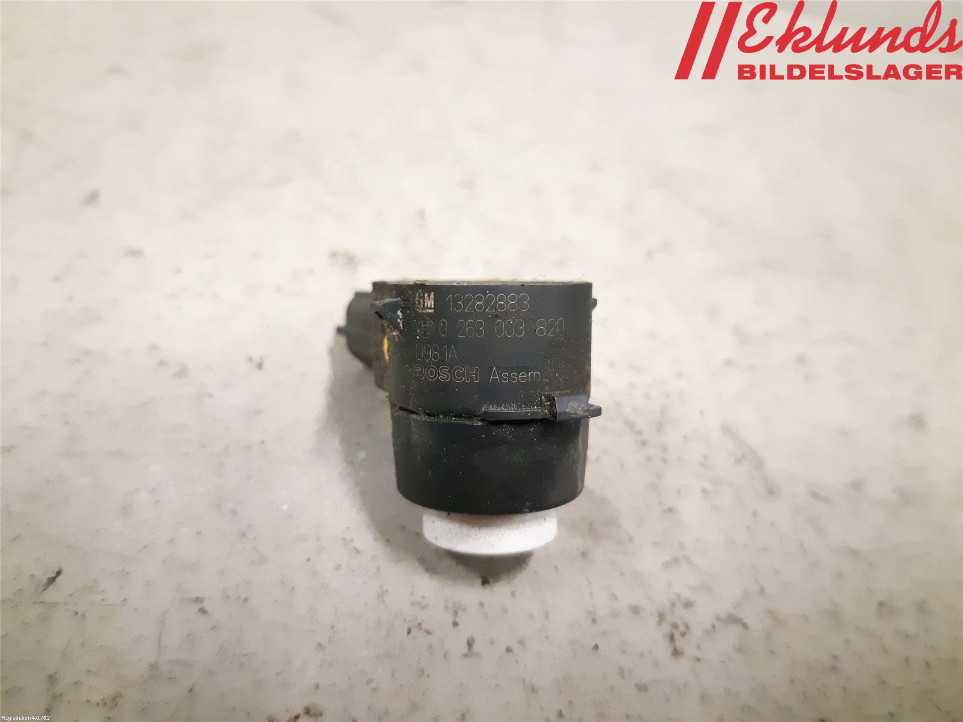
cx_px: 482
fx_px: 723
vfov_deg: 53.1
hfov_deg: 67.3
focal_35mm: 26
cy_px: 361
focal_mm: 3.93
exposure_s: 1/114
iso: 800
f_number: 1.7
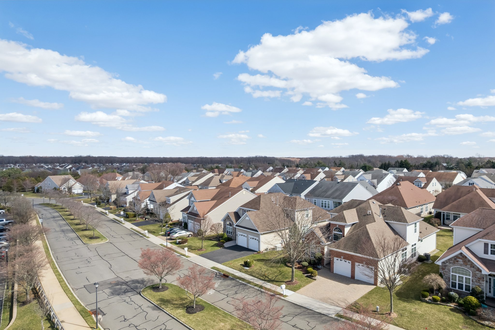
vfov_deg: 57.2
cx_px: 248
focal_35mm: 22
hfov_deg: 78.6
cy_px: 165
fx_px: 302
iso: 100
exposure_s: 1/1250
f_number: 2.8
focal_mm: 8.4
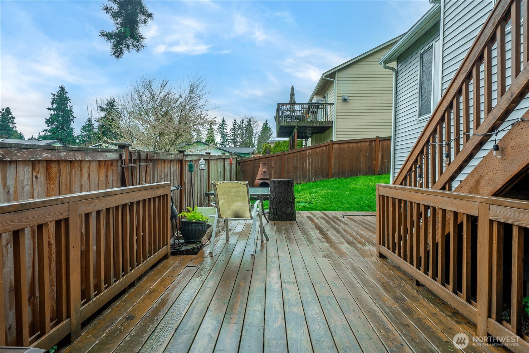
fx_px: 279
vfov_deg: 64.6
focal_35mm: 19
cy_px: 176
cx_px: 264
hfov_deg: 86.9
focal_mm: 19
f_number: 7.1
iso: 80
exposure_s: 1/80
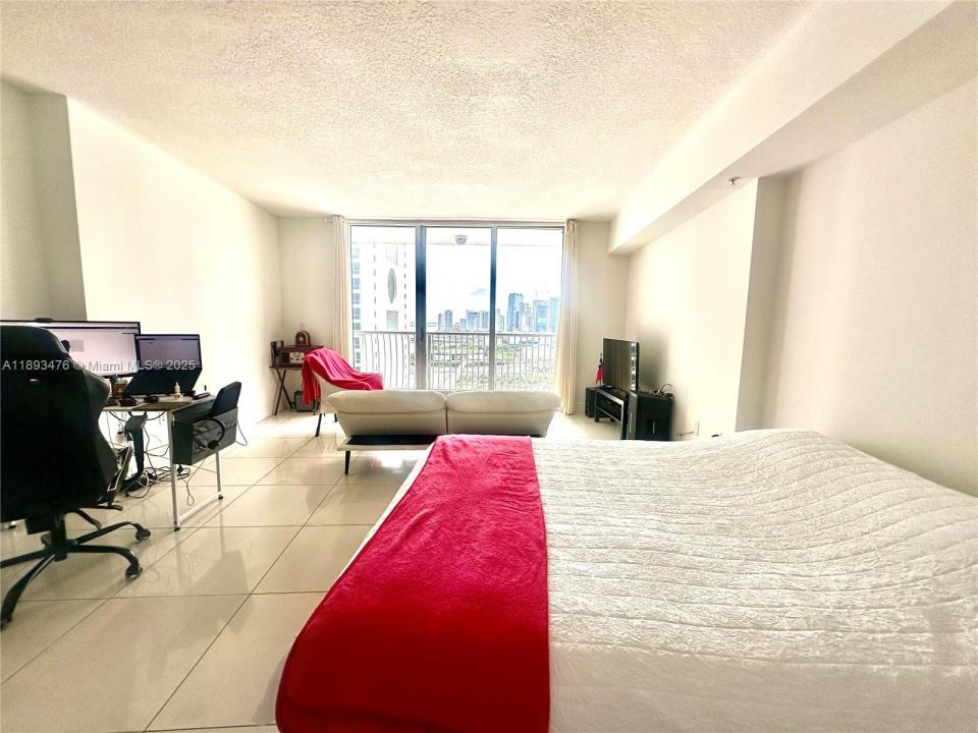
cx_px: 489
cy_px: 366
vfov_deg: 85.7
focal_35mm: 14
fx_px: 396
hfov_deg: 102.1
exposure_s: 1/427
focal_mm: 2.22
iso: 40
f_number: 2.2
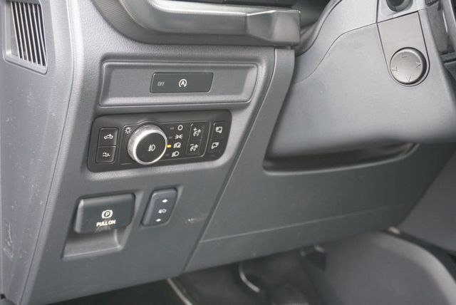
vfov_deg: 29.0
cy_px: 152
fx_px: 590
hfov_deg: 42.3
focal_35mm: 46
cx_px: 228
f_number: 5
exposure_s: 1/160
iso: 2000
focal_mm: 31
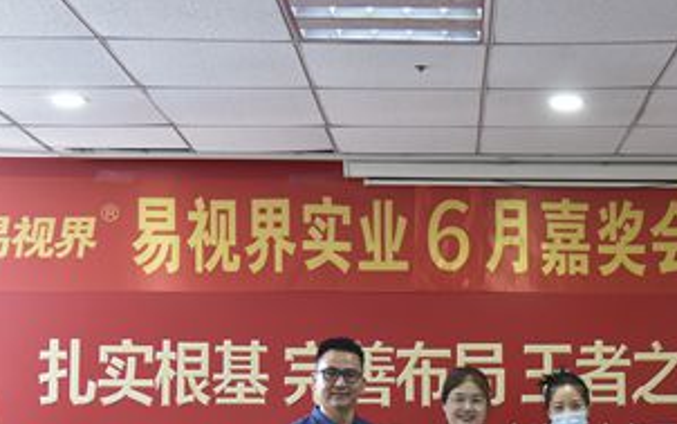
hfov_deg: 26.6
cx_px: 477
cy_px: 337
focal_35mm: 77
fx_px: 1421
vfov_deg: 16.8
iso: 1250
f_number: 4.5
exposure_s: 1/50
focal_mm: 38
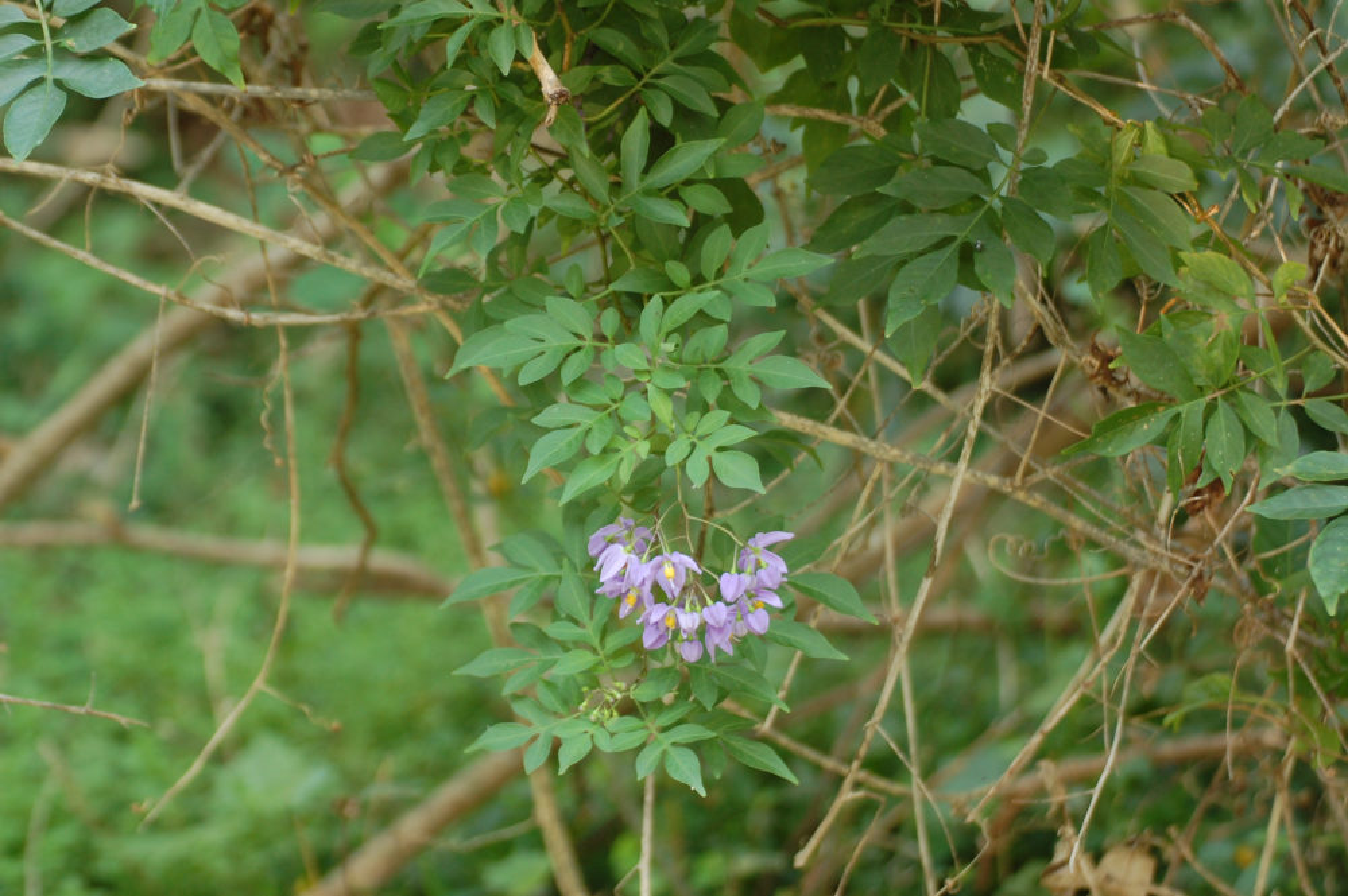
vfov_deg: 9.1
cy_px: 448
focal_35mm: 150
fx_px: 5612
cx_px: 674
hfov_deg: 13.7
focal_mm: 100
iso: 450
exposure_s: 1/125
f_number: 4.2
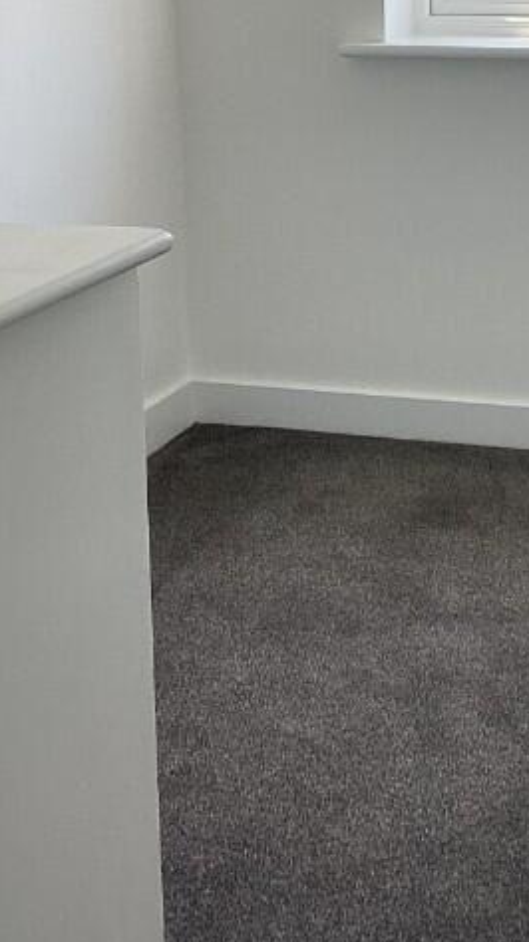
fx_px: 1824
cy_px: 221
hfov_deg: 16.3
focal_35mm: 73
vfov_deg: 28.5
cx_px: 473
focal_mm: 3.3
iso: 40
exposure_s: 1/100
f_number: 2.4
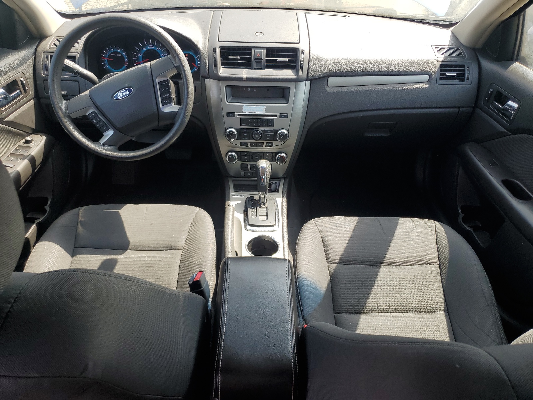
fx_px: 400
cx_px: 266
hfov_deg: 67.3
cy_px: 200
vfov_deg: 53.1
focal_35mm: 26
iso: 50
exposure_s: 1/345
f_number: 1.5
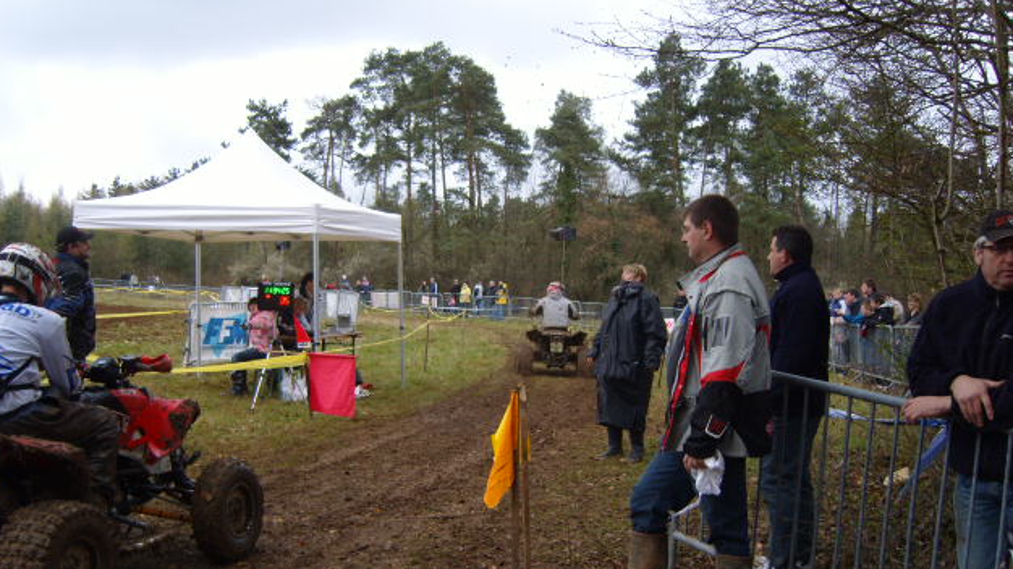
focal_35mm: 39
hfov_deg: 51.6
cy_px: 357
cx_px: 505
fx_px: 1047
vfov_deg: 30.3
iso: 80
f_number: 2.8
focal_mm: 7.4
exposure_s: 1/350
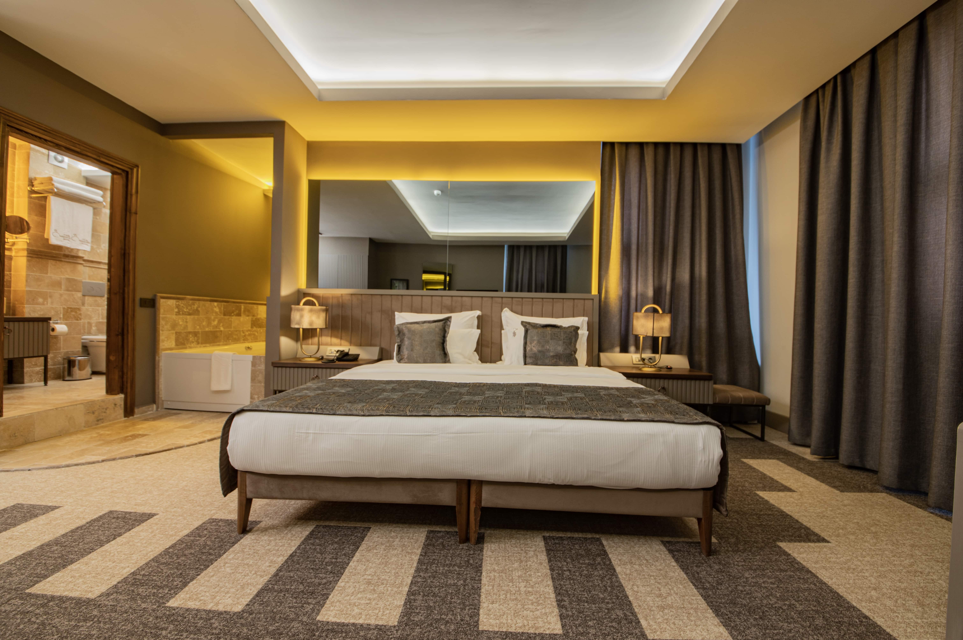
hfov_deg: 108.4
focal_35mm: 13
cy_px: 320
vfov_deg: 85.3
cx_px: 482
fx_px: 348
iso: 100
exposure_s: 1.3
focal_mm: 13
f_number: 8
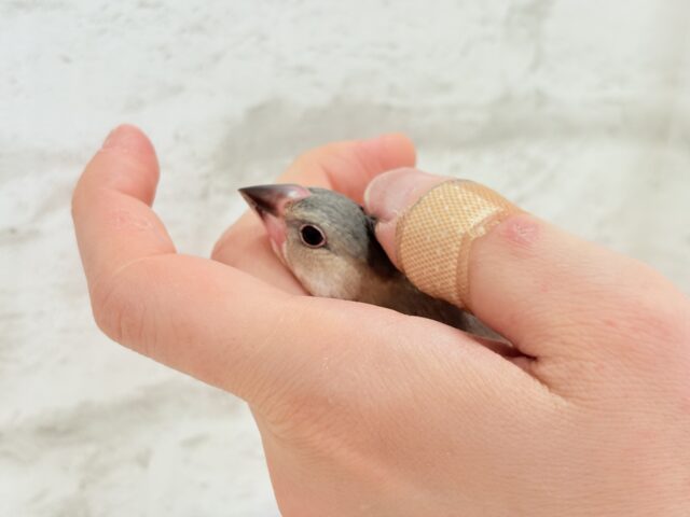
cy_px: 258
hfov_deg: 36.8
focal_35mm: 52
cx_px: 345
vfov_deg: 28.0
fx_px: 1037
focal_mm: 5.96
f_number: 1.6
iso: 100
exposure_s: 1/100
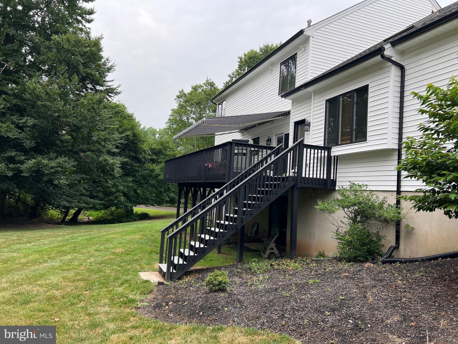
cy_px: 172
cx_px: 229
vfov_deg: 53.1
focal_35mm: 26
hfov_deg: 67.3
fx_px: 344
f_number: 1.5
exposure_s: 1/780
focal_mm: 5.7
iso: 50
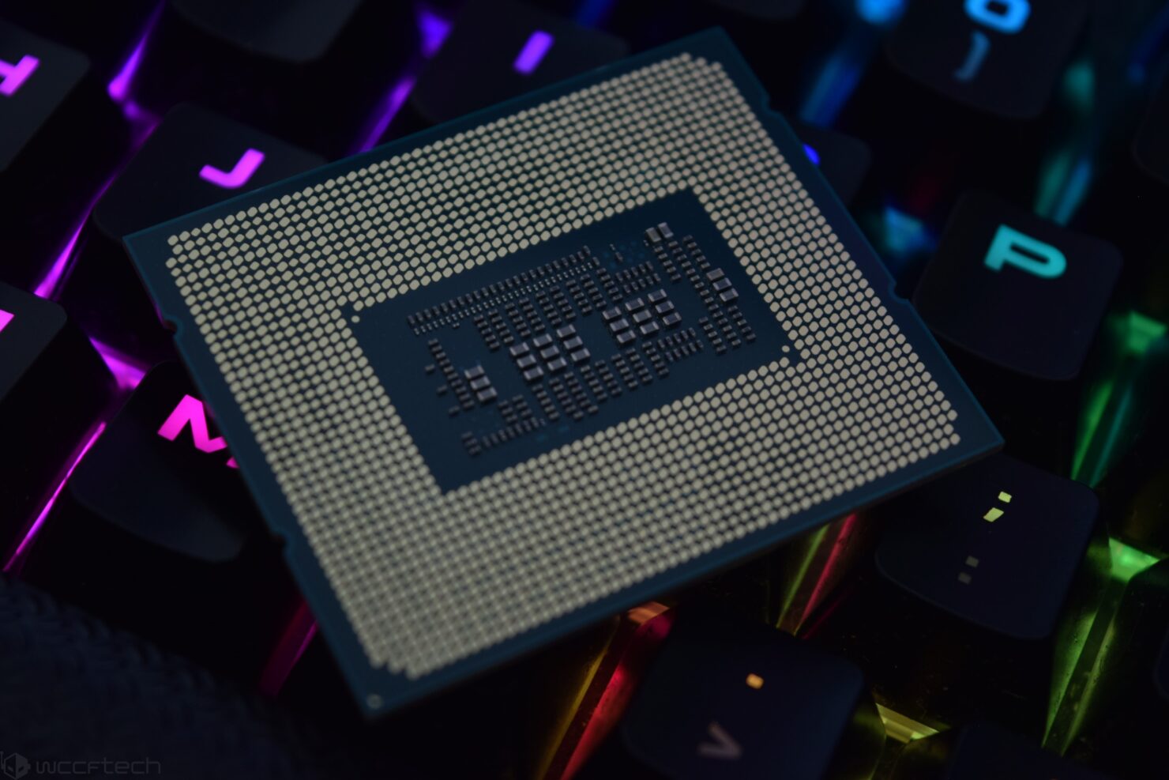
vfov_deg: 16.6
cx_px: 584
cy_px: 390
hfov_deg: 24.6
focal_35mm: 82
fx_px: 2679
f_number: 5.6
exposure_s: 1/8
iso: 400
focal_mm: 55
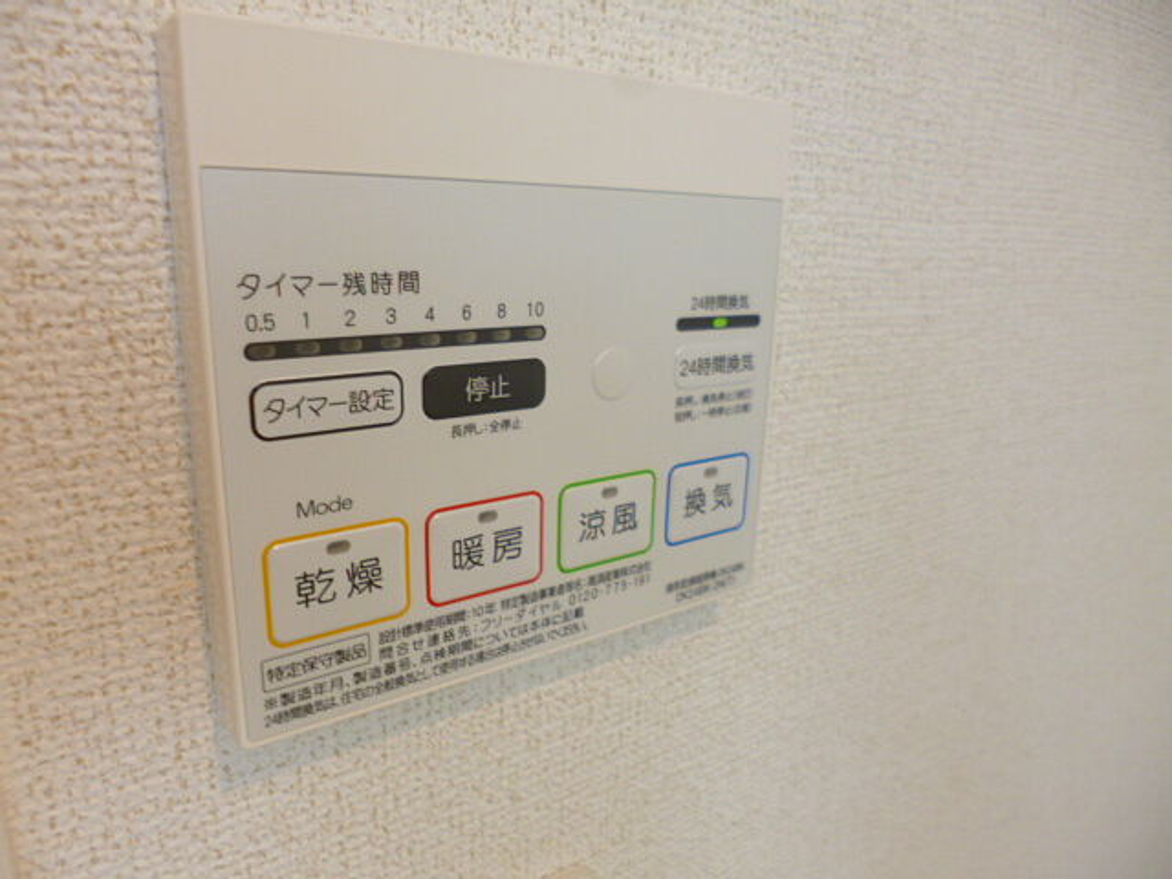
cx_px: 586
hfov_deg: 71.6
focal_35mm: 24
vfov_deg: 56.8
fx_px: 813
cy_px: 440
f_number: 2.5
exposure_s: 1/25
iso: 100
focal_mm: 4.3
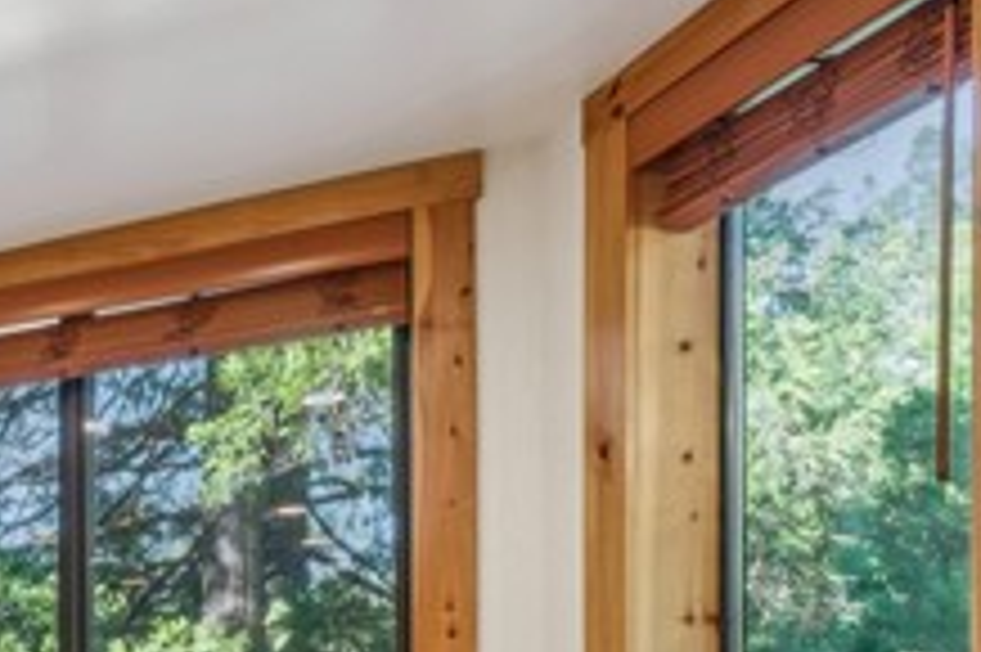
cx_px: -378
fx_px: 1312
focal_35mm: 48
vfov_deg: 26.0
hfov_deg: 29.9
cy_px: 697
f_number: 13
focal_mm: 16.4
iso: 100
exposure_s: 1/2
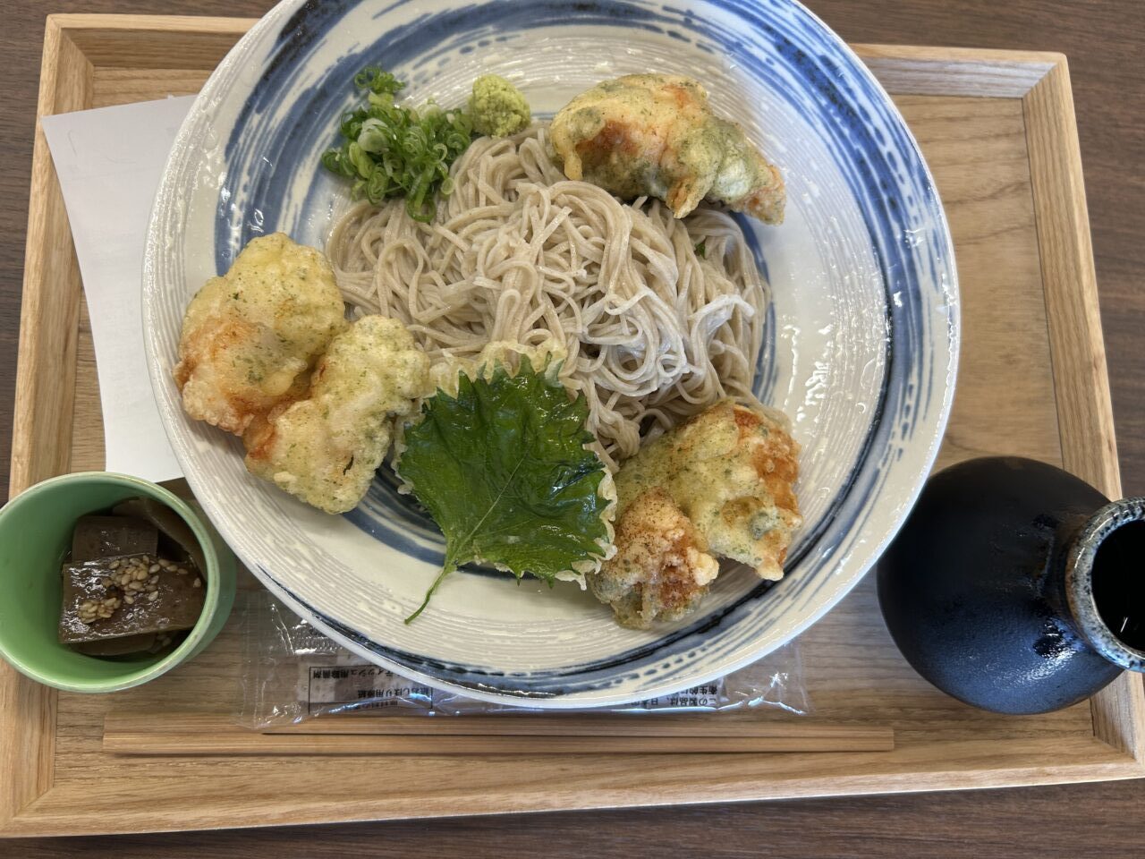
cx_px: 572
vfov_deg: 53.1
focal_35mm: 26
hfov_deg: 67.3
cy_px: 430
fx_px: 860
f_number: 1.5
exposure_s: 1/120
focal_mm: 5.7
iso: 100
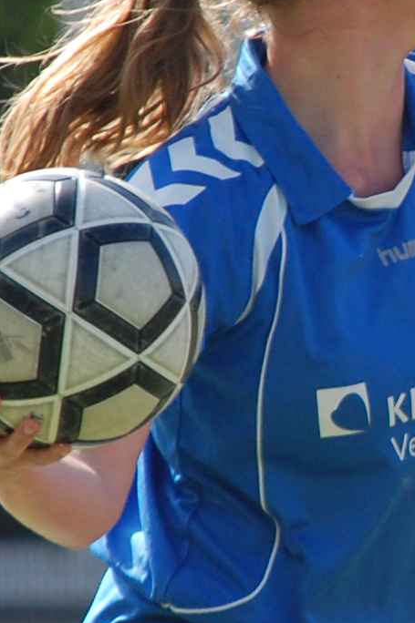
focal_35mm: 590
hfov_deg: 2.3
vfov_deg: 3.5
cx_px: 333
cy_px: 428
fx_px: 10220
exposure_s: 1/800
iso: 400
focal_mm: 165
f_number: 5.3
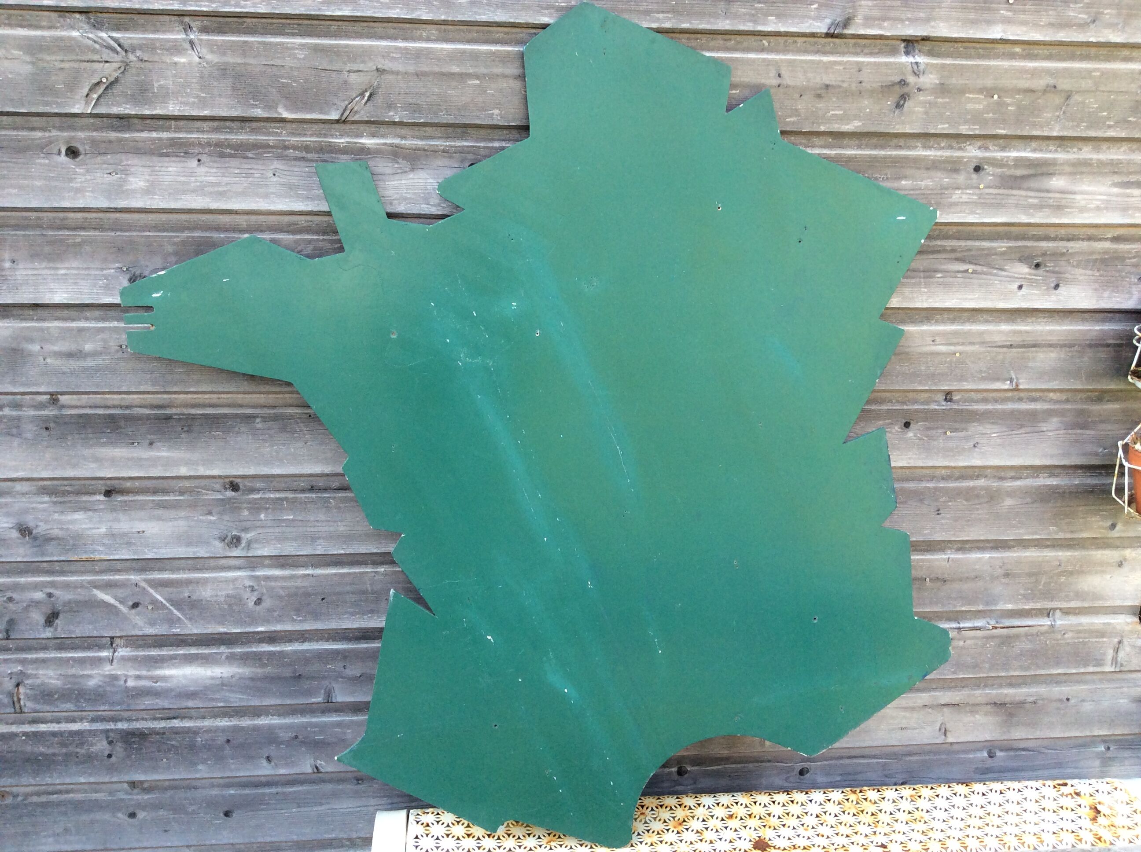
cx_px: 570
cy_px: 426
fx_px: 1053
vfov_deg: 44.1
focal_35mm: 32
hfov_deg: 56.9
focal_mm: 3.3
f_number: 2.4
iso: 50
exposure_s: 1/100
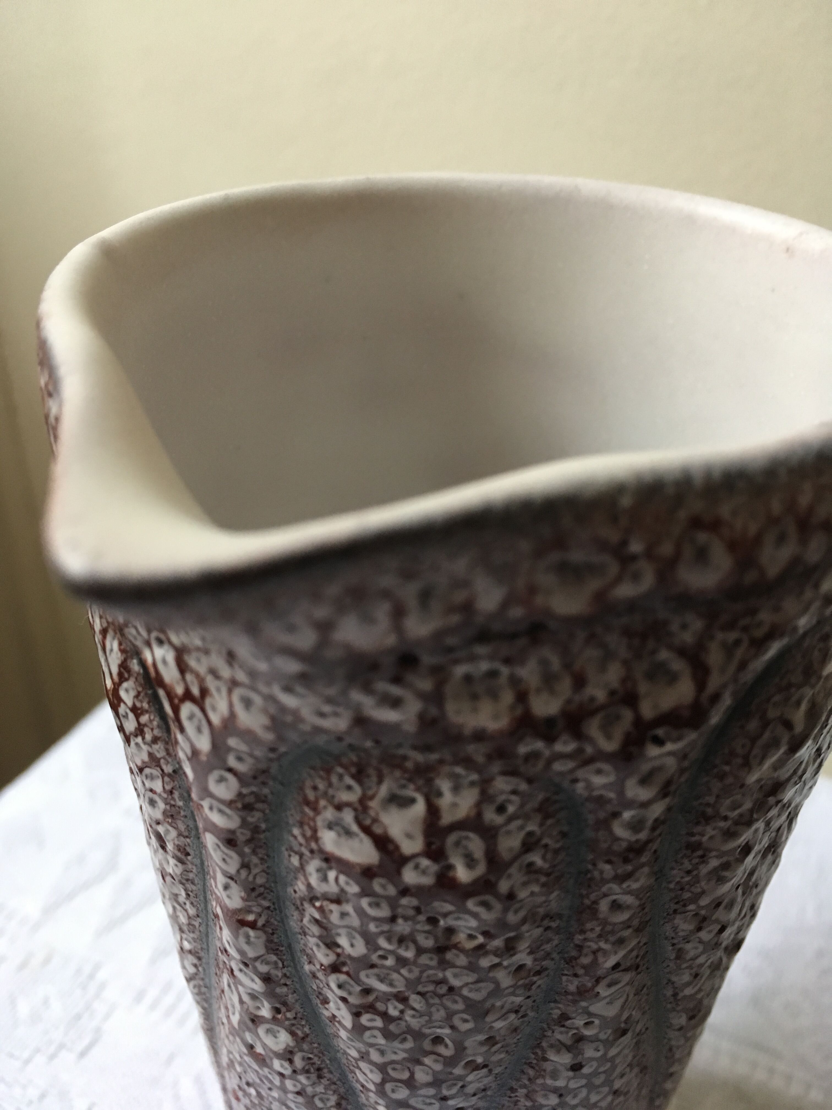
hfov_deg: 48.2
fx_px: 929
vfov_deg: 61.7
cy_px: 555
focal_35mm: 29
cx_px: 416
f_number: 2.2
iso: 160
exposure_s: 1/33
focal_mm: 4.15
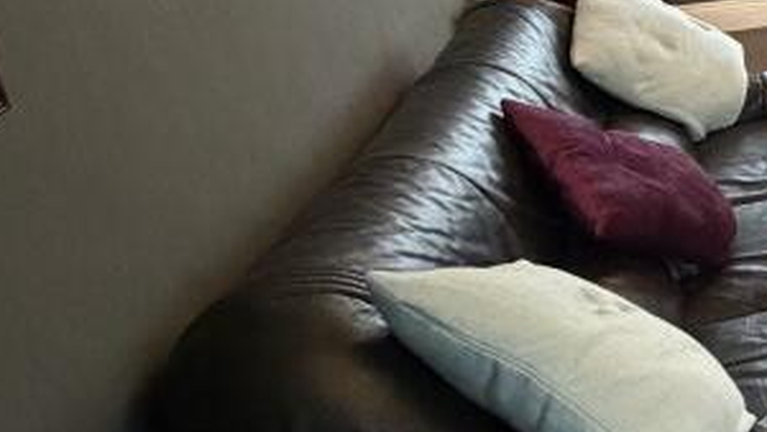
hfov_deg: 24.3
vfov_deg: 22.4
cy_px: 31
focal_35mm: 52
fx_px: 1058
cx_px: 1294
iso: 1250
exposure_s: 1/50
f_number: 2.2
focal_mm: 2.22
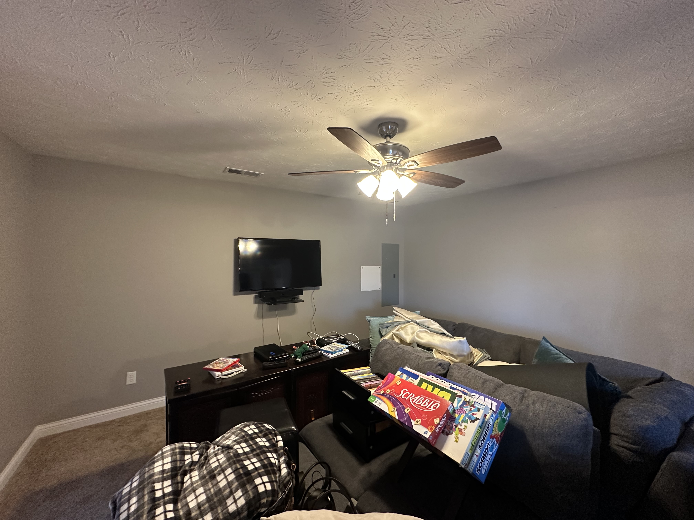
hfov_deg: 102.1
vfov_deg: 85.7
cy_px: 260
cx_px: 347
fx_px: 281
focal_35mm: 14
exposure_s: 1/60
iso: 400
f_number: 2.2
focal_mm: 2.22
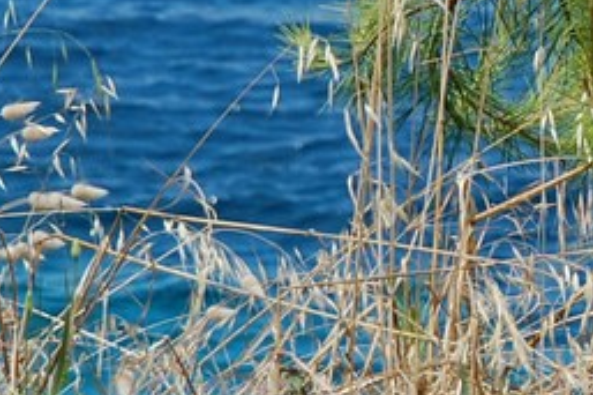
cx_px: 506
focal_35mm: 436
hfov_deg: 4.7
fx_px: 7177
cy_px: 157
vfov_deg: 3.1
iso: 200
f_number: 6.3
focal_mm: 62
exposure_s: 1/640
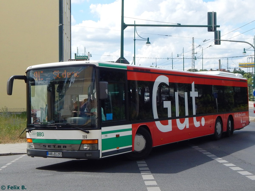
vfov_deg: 37.7
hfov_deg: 49.0
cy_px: 96
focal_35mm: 38
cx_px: 128
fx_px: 280
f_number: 6.9
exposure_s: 1/400
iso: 125
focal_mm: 6.8
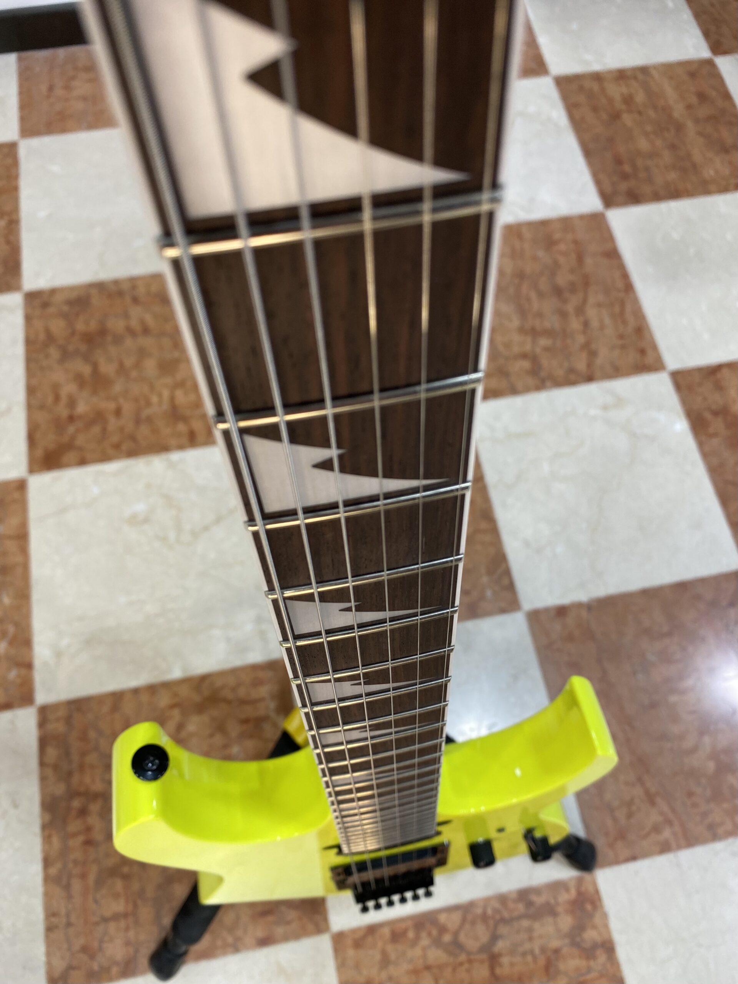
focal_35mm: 26
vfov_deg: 67.3
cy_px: 492
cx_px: 369
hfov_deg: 53.1
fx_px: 739
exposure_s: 1/50
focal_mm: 4.25
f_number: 1.8
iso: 64
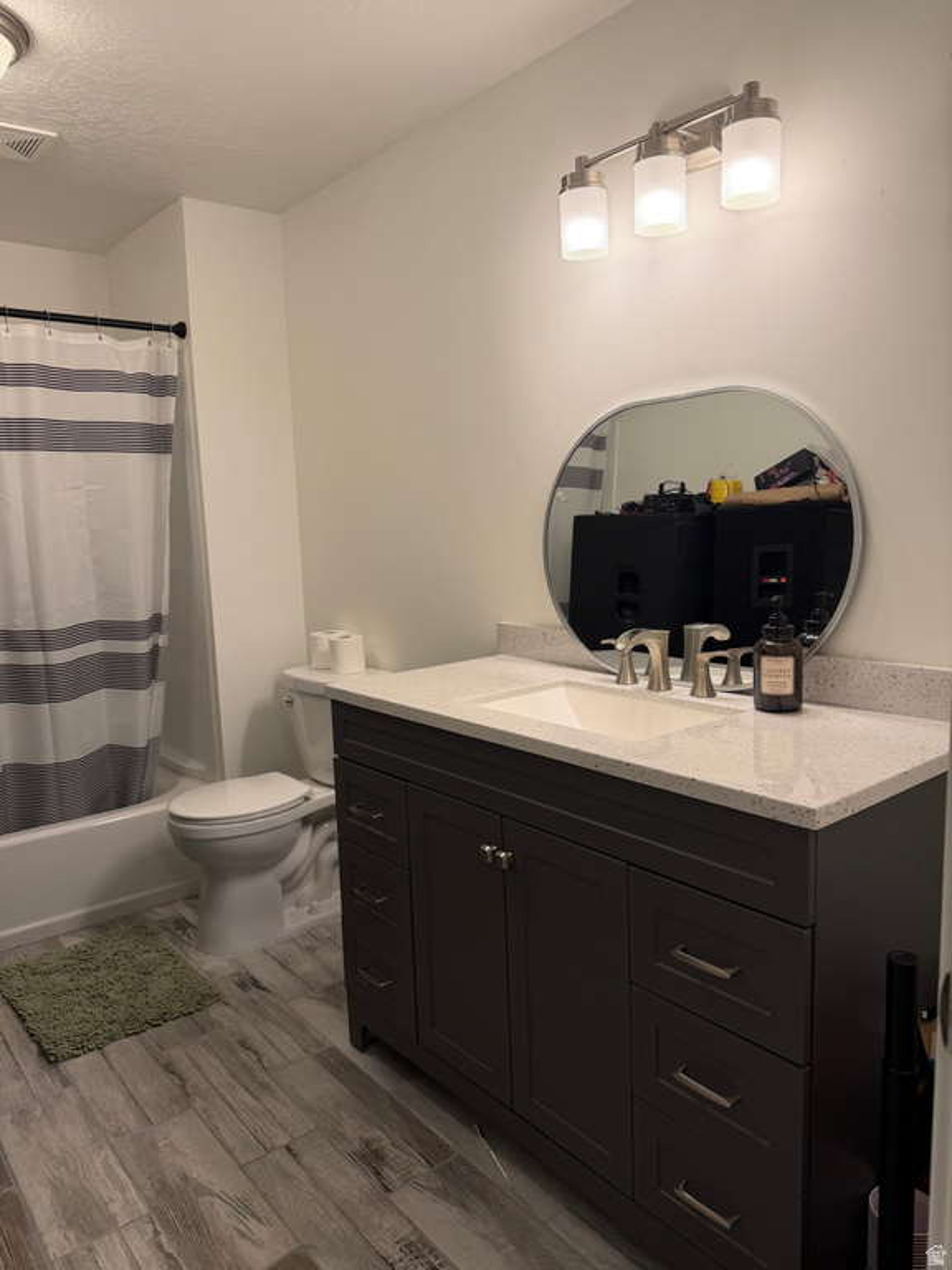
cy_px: 635
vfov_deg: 71.6
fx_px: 880
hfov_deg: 56.8
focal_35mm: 24
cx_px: 476
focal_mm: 6.76
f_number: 1.78
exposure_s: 1/170
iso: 80
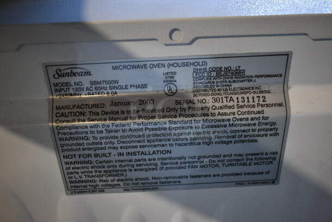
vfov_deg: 35.6
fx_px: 346
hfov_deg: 51.2
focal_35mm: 38
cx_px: 166
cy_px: 111
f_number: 4
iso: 1000
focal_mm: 25
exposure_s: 1/40
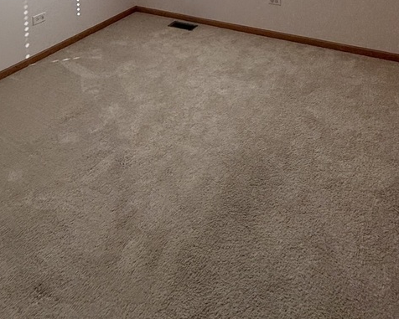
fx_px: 366
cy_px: -116
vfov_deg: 32.3
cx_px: 220
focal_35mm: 31
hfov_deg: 57.0
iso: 64
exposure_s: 1/390
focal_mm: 2.22
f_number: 2.2
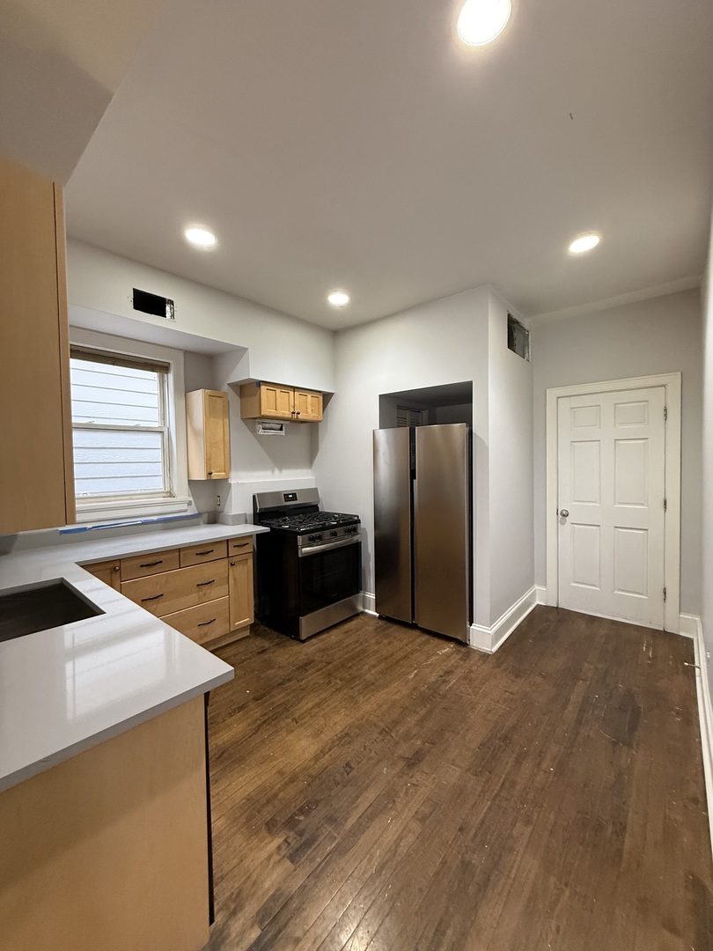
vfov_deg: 102.1
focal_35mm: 14
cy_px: 476
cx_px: 356
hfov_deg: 85.7
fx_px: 384
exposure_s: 1/60
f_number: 2.2
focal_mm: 2.22
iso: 400
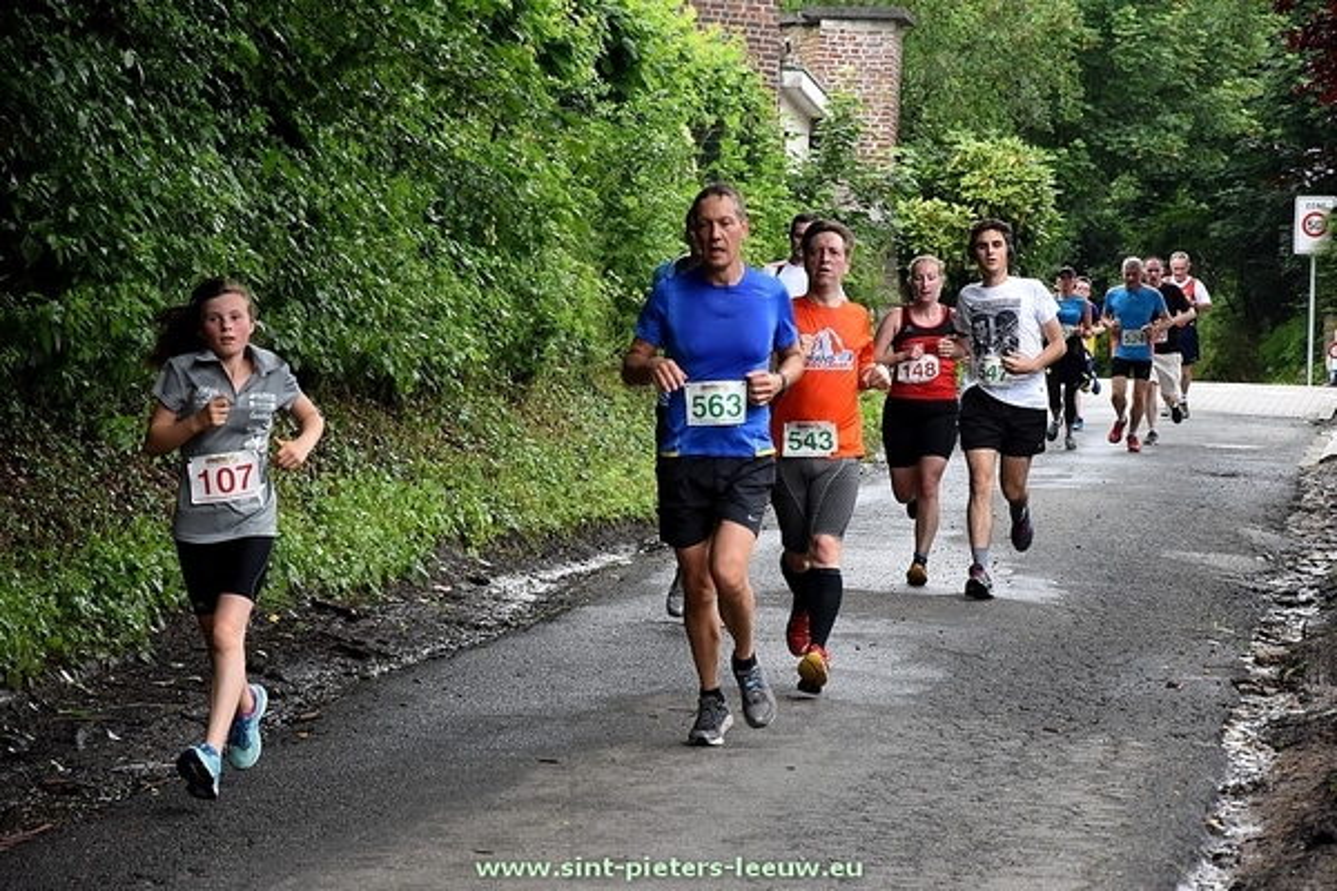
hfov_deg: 13.0
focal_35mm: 158
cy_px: 446
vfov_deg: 8.7
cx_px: 668
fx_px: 5849
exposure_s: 1/500
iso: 1000
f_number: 5.6
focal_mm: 105
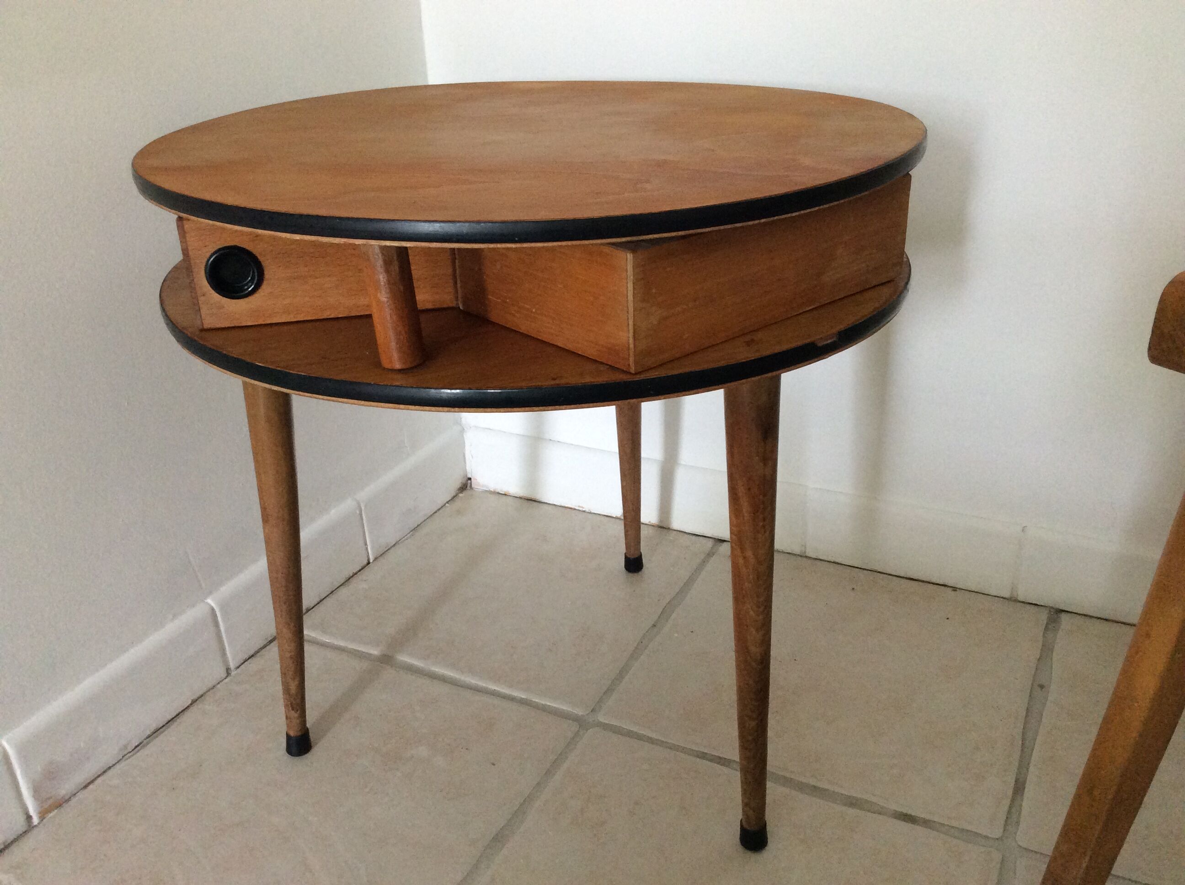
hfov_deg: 56.9
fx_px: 1094
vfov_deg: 44.1
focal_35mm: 32
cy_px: 442
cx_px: 592
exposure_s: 1/25
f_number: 2.4
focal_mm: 3.3
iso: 160
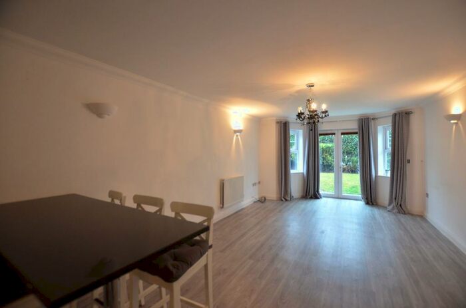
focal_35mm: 15
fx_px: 194
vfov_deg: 77.0
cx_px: 233
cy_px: 154
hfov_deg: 100.5
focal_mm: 10
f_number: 3.5
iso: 1100
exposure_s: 1/100
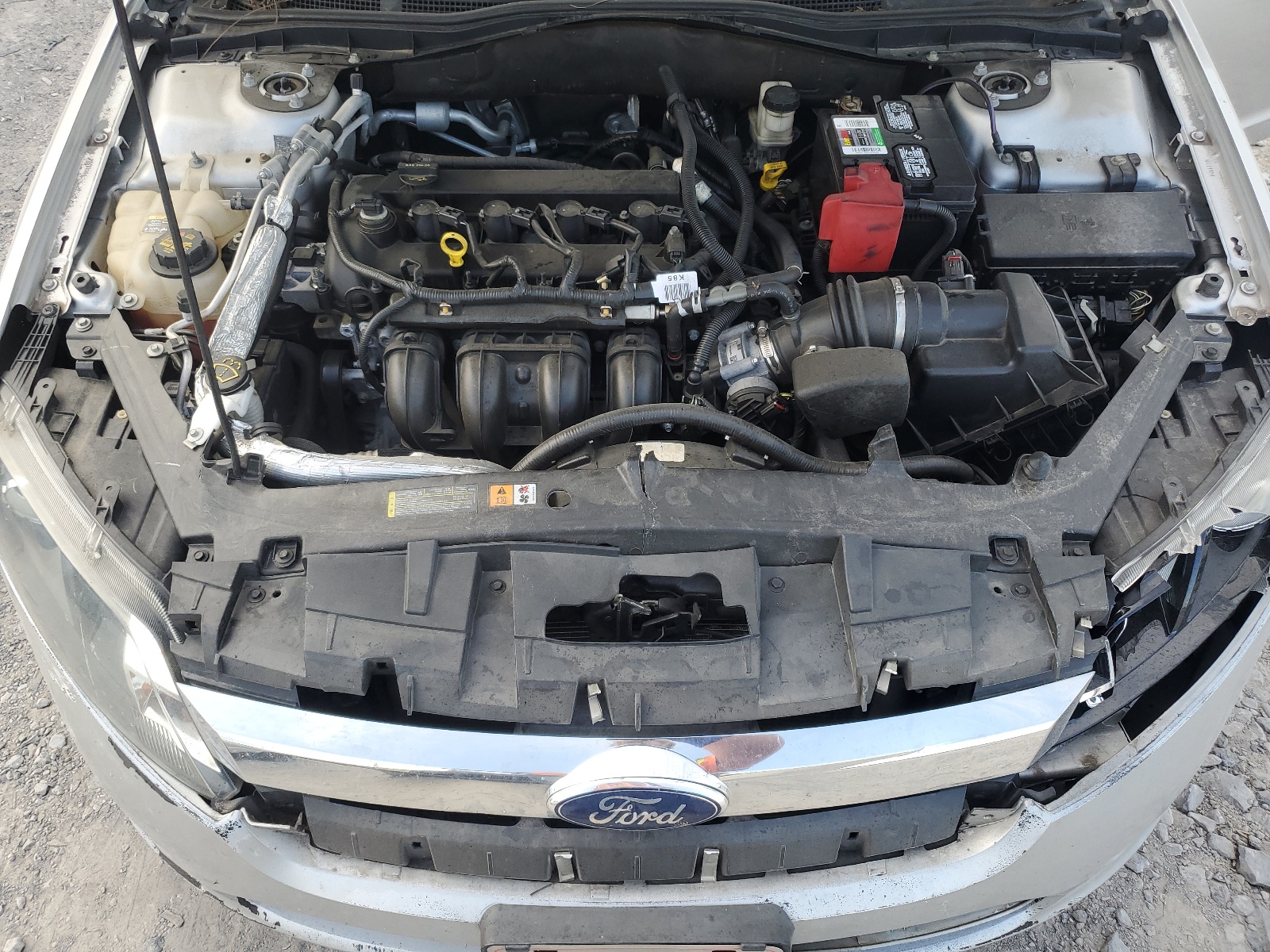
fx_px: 954
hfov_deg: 67.3
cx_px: 635
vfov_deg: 53.1
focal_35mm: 26
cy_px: 476
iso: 50
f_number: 1.5
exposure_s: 1/294
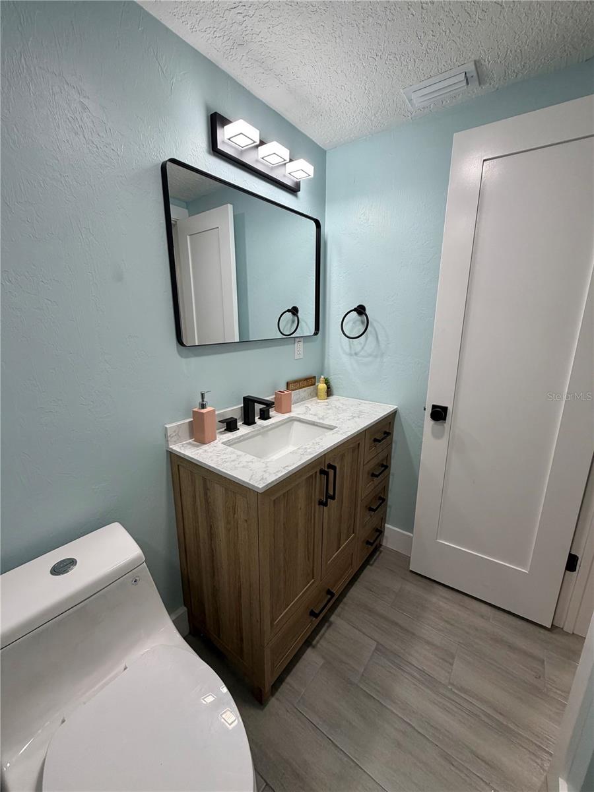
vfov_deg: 102.1
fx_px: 320
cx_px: 297
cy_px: 396
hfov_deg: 85.7
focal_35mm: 14
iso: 125
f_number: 2.2
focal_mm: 2.22
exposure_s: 1/120
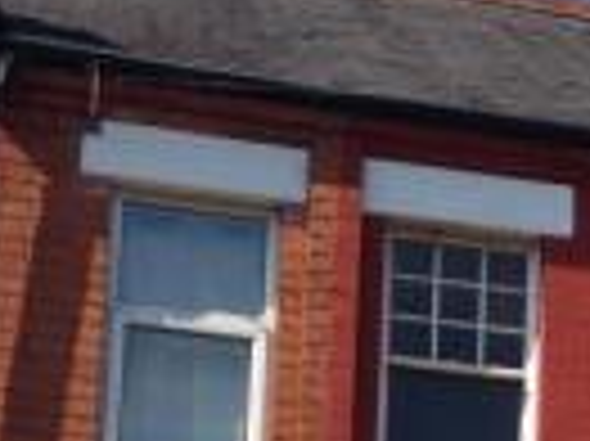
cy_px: 740
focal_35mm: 147
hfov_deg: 13.0
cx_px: 786
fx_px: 2503
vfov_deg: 9.7
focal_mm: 4.12
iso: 50
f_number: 2.4
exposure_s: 1/1130
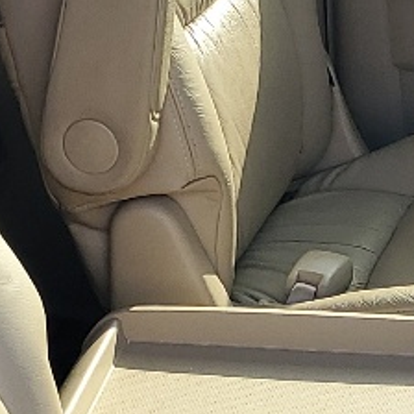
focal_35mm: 164
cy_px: 303
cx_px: 323
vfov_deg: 10.6
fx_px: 2219
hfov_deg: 10.6
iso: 50
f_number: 1.5
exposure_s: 1/333
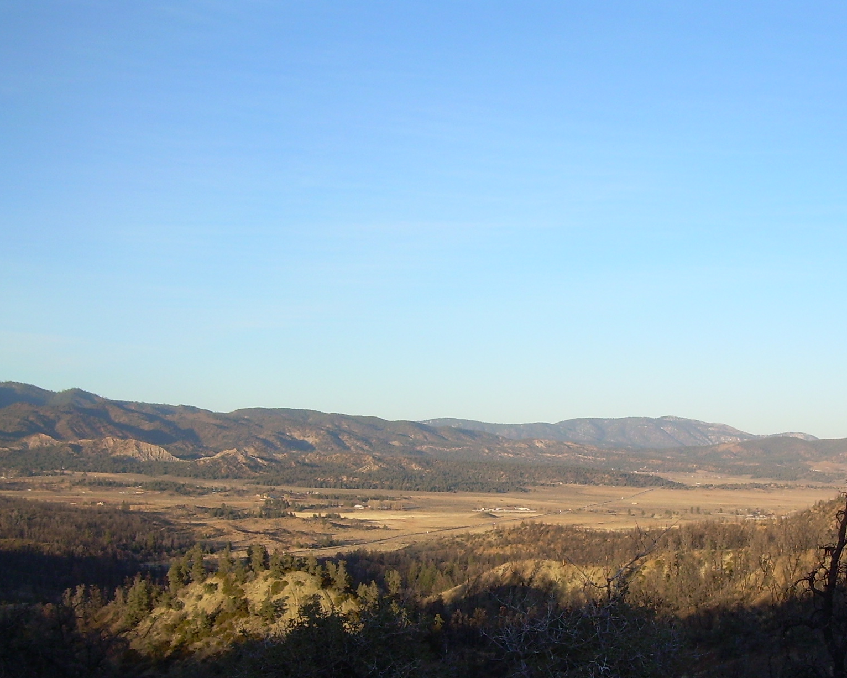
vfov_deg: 27.4
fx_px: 1379
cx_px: 568
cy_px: 458
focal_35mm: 55
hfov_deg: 33.8
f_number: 4.6
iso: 50
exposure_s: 1/250
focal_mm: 6.3
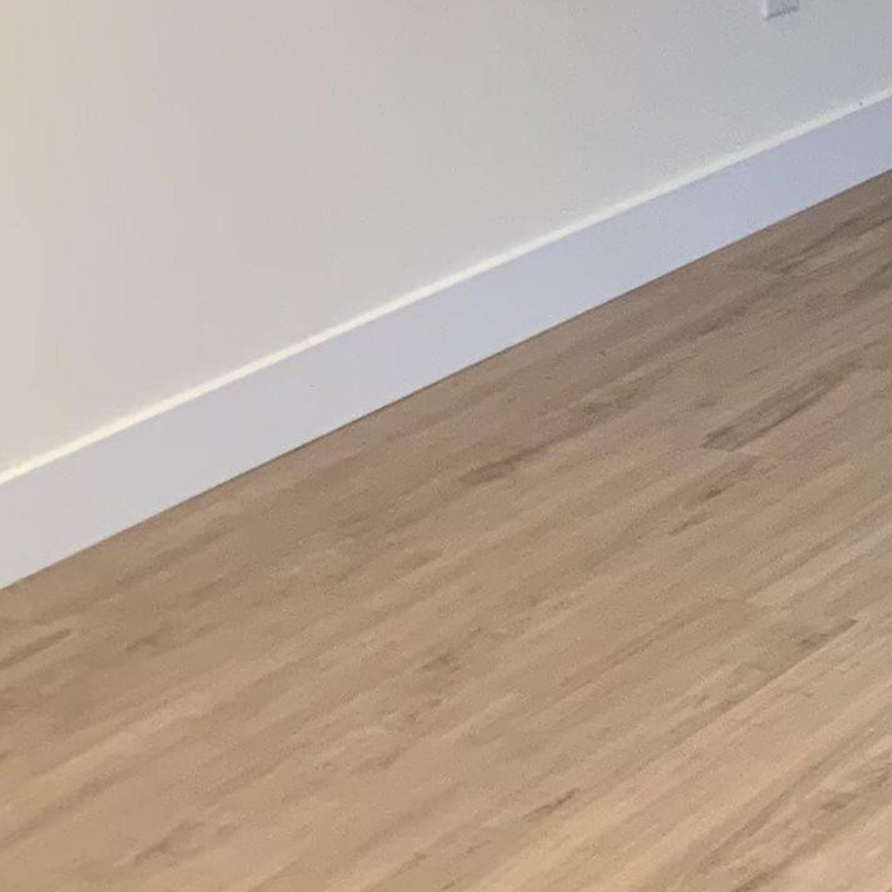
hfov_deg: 13.6
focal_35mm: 110
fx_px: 3207
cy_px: 254
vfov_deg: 15.8
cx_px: 1775
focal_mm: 3
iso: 125
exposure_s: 1/60
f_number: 1.8
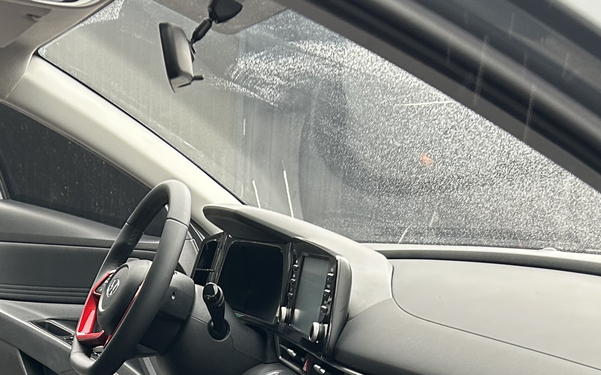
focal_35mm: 66
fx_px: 1081
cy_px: 479
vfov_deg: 18.4
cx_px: 170
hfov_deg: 30.7
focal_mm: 5.7
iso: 125
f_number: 1.5
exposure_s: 1/92
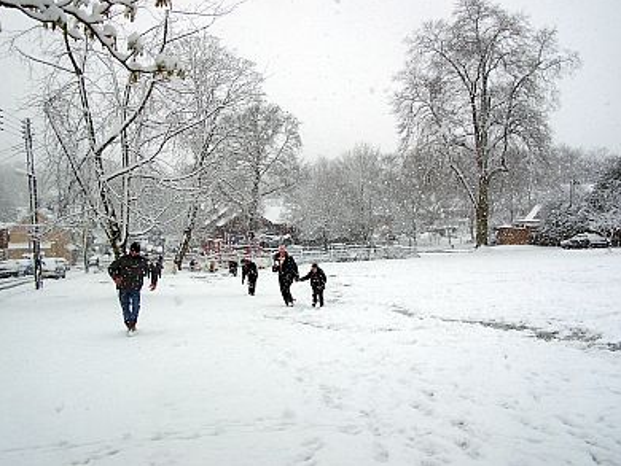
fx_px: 736
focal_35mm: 41
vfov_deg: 35.2
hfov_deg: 45.7
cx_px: 304
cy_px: 229
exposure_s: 1/500
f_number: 2.8
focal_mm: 6.7
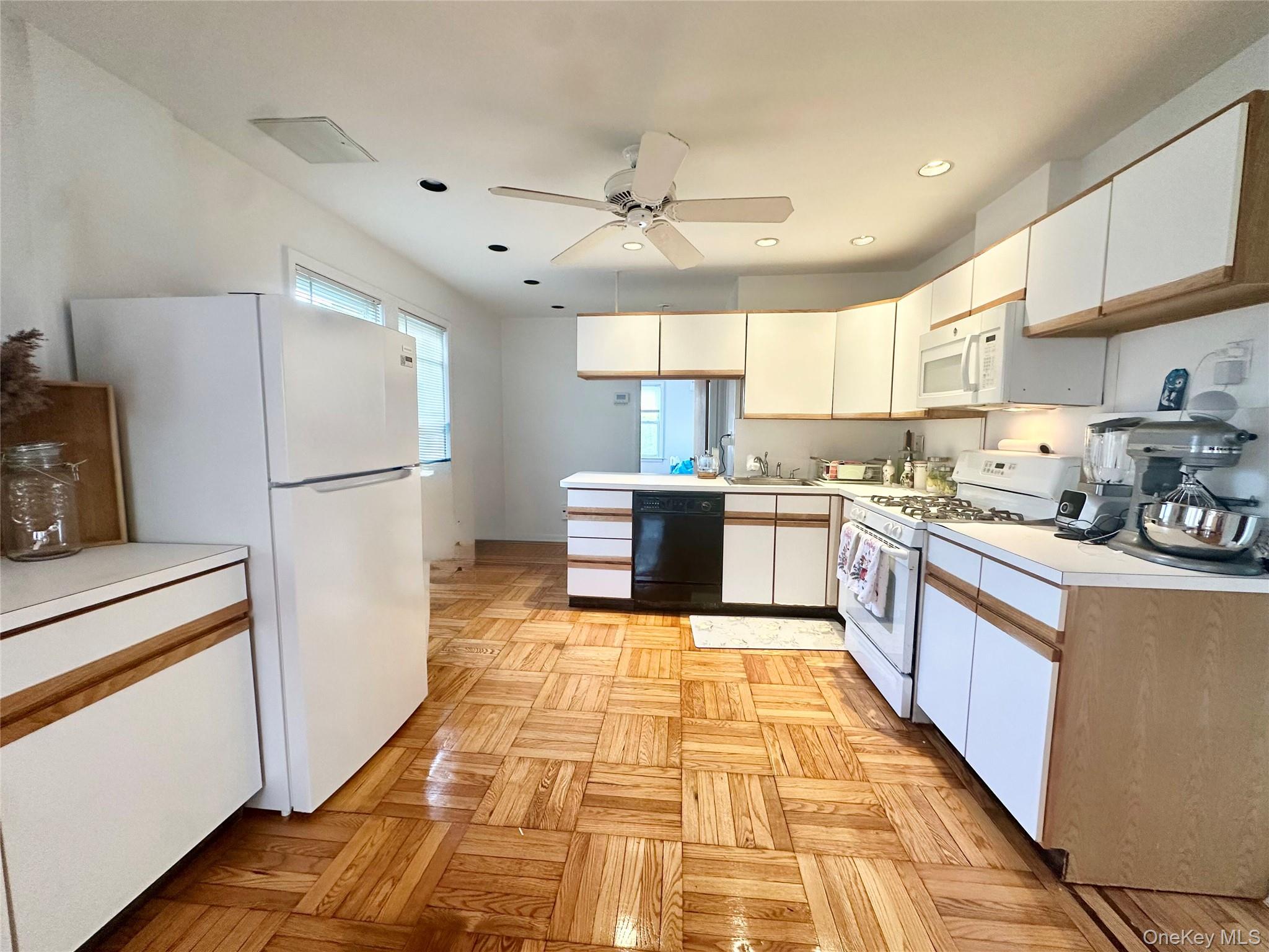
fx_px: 513
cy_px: 476
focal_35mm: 14
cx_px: 634
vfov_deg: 85.7
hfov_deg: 102.1
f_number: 2.2
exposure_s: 1/120
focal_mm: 2.22
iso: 200
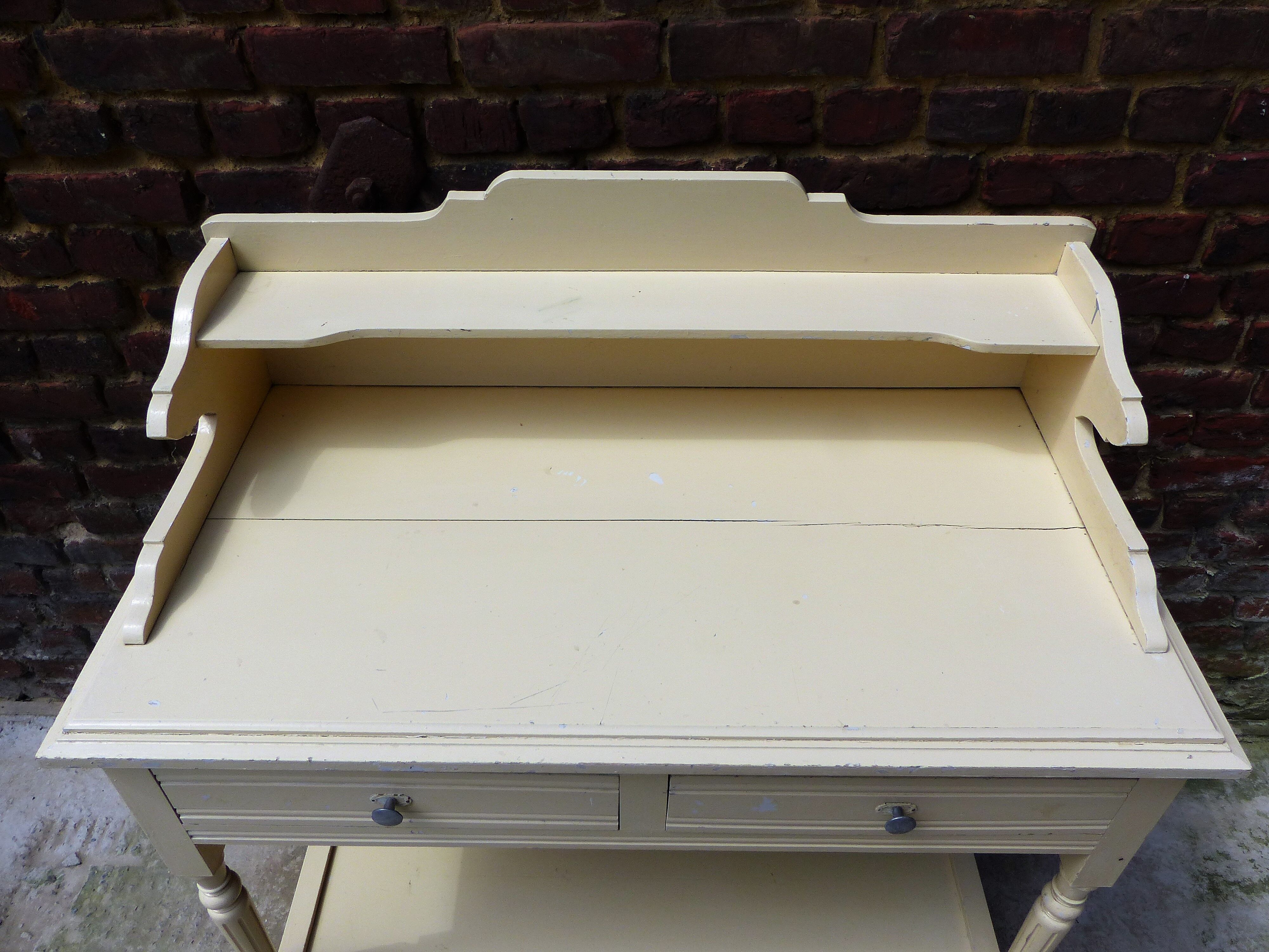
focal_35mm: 26
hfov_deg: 67.3
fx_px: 953
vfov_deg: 53.1
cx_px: 634
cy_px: 476
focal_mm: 4.5
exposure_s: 1/800
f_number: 4
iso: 100
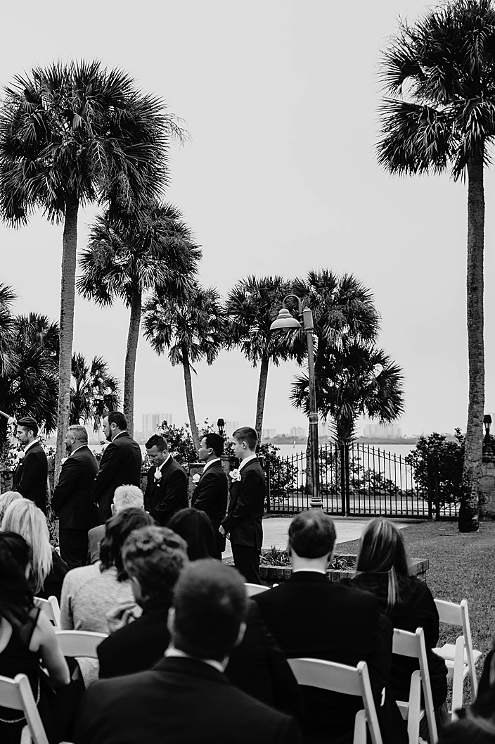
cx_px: -51
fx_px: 1094
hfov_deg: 23.9
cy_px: 369
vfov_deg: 37.5
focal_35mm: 53
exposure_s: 1/2000
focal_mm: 35
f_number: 1.8
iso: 200
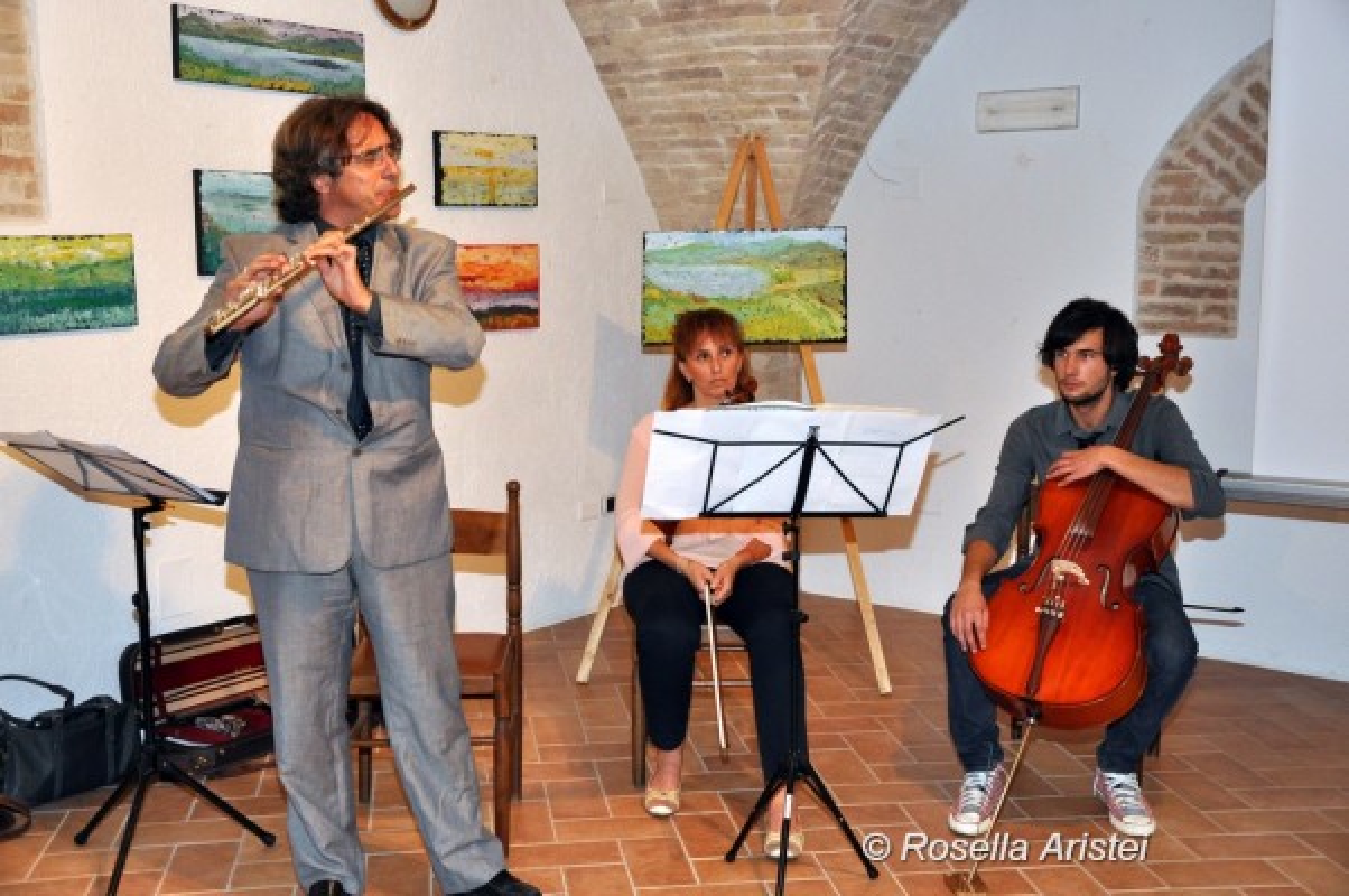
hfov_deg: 46.4
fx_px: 1572
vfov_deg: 31.8
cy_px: 448
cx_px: 674
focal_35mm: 42
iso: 800
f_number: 4
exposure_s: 1/60
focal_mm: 28
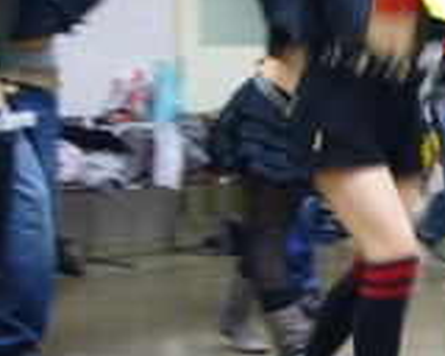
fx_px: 1264
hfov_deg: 18.9
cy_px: 103
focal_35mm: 96
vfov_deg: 16.0
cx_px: 535
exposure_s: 1/15
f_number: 2.8
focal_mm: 5.8
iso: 125
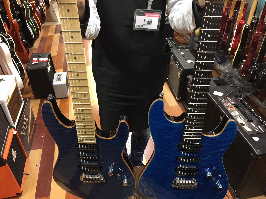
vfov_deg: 48.2
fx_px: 223
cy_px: 100
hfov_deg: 61.7
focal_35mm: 29
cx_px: 133
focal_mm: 4.15
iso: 200
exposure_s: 1/30
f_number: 2.2
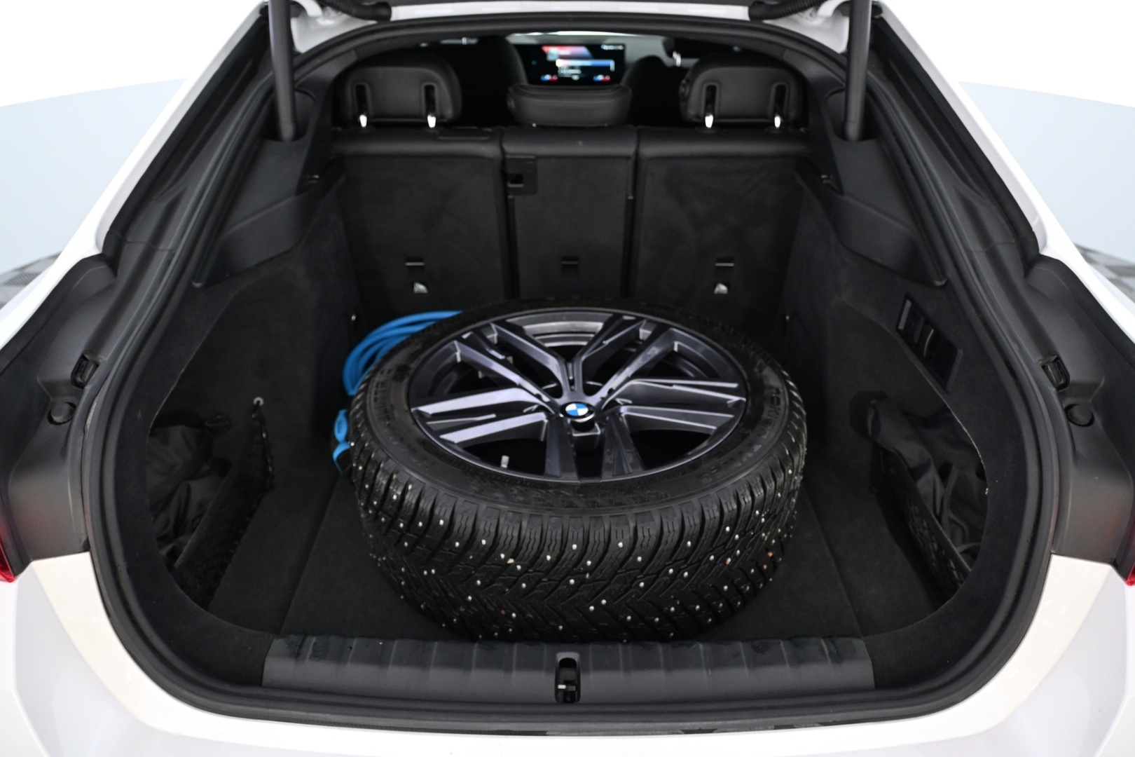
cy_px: 378
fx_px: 875
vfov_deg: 46.8
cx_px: 568
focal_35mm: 28
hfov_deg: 65.9
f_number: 3.8
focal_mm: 18.5
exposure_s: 1/30
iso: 1400
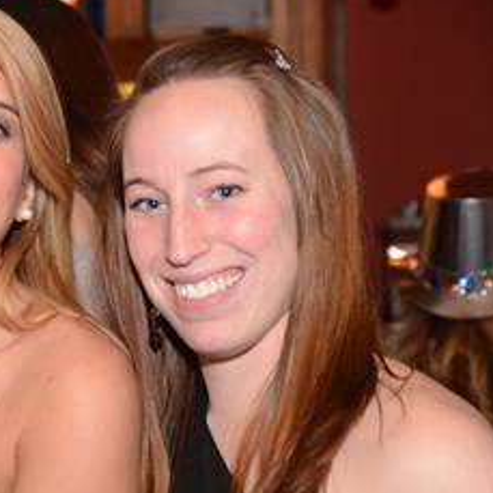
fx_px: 1869
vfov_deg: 15.0
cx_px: -75
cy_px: 334
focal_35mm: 116
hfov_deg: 14.6
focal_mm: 38
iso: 1250
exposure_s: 1/30
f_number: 2.8
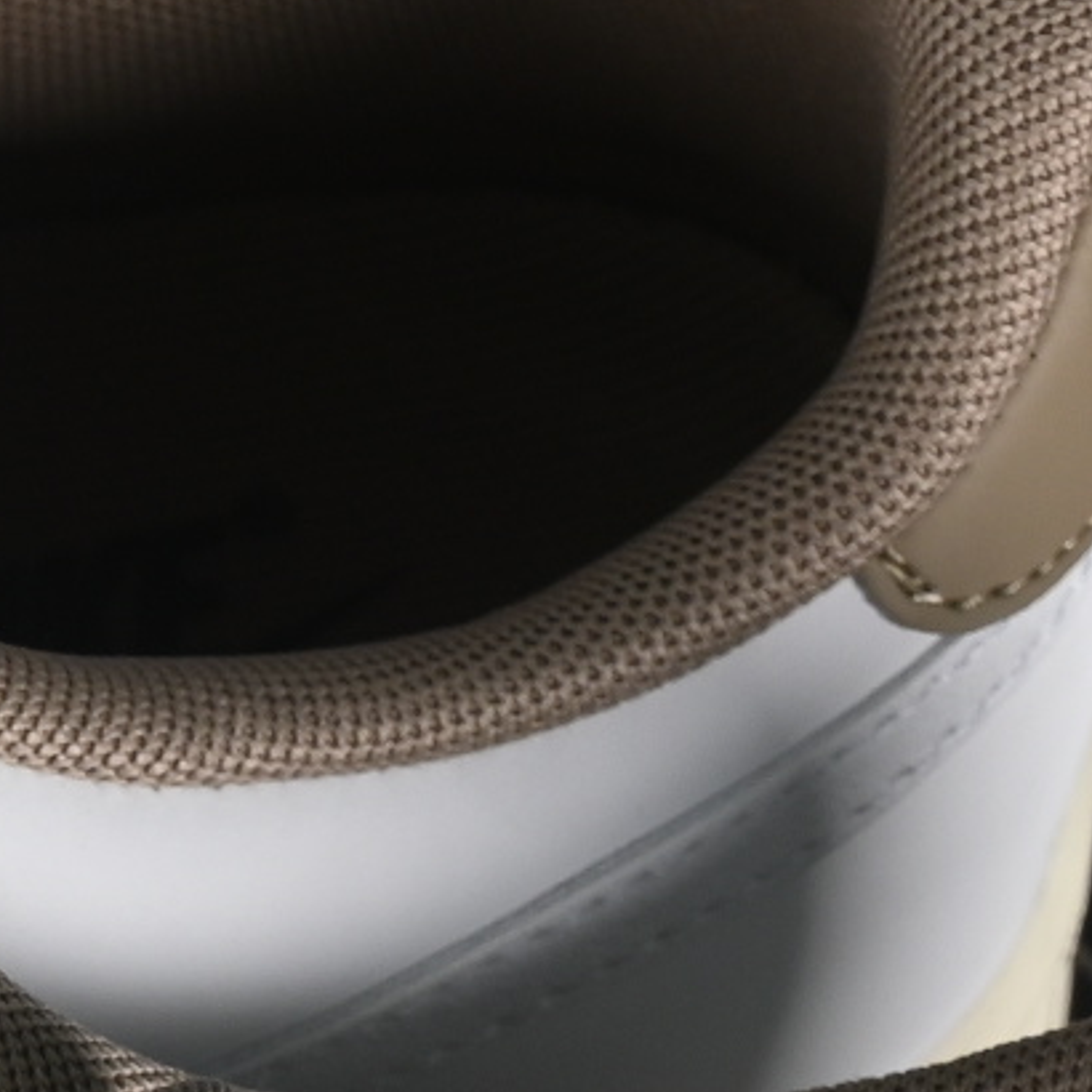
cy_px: 1838
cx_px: -975
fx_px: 15454
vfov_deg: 4.0
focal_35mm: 433
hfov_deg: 4.0
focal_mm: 50
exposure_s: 1/80
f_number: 8
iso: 160
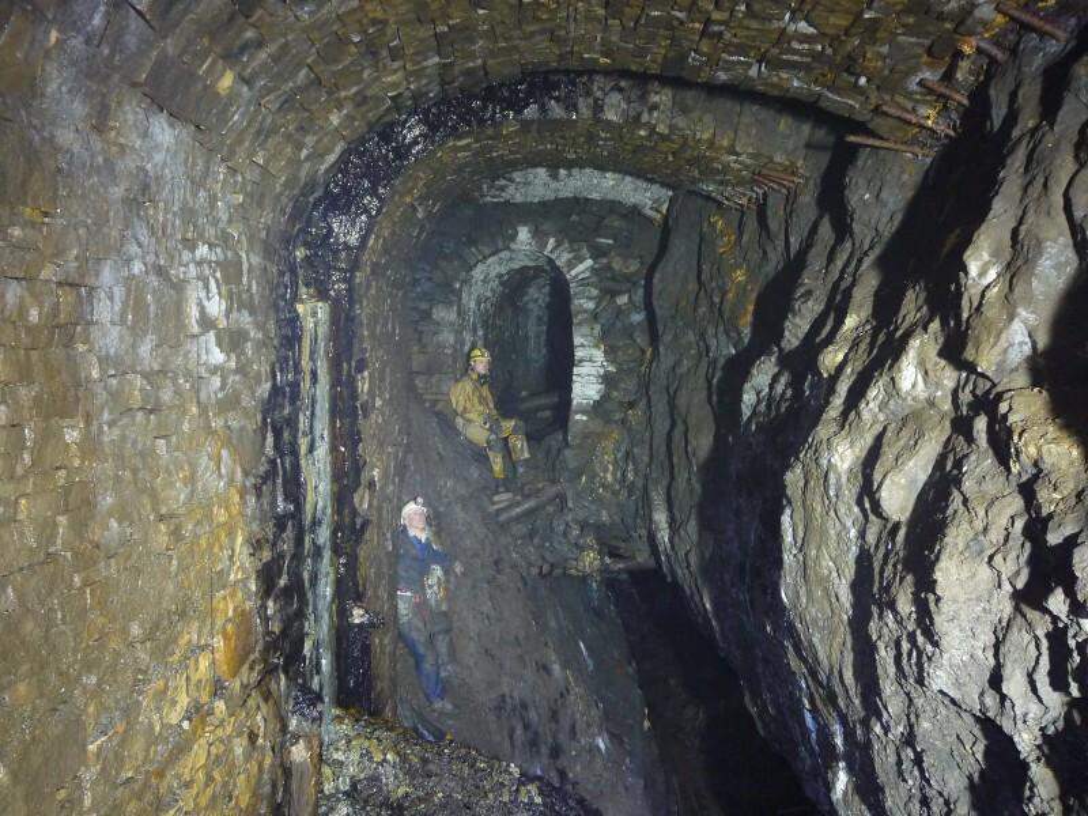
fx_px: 943
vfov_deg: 46.8
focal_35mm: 30
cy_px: 408
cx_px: 544
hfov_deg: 60.0
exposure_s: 6
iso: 200
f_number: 3.5
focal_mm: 5.2
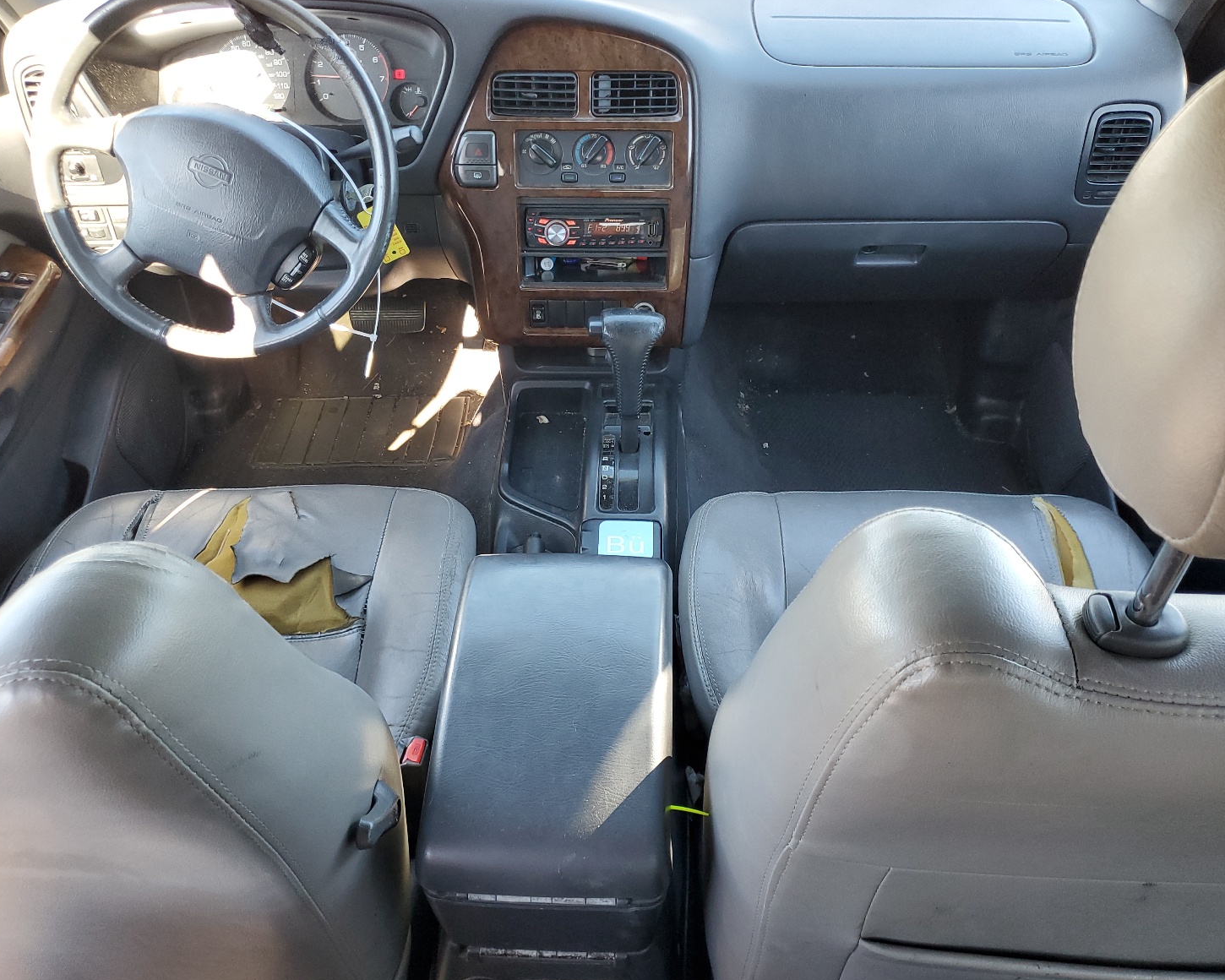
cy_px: 476
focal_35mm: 28
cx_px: 583
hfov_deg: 62.2
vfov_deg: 51.5
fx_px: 1015
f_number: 1.5
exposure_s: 1/120
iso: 91
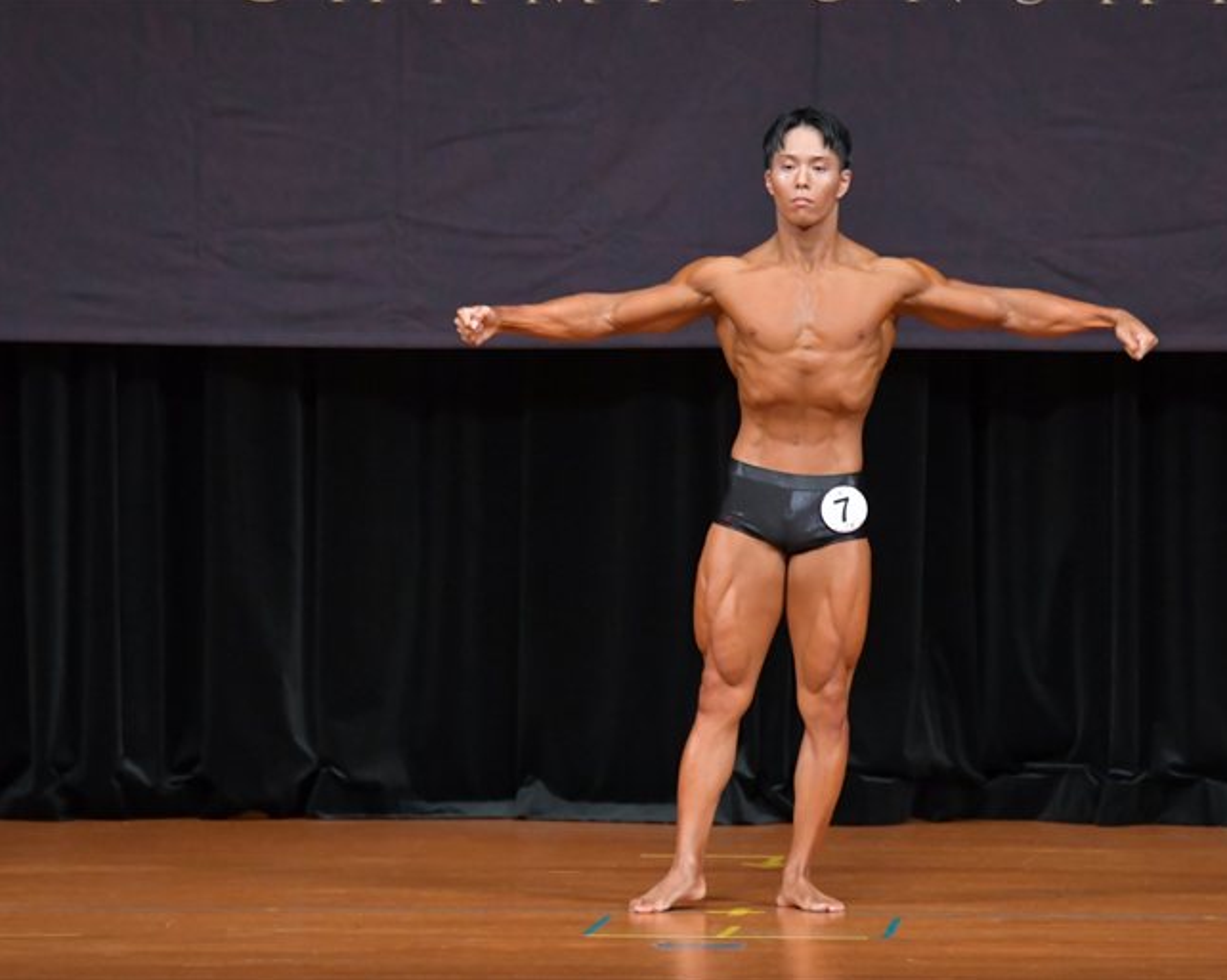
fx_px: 11107
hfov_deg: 6.3
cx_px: 678
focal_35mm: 306
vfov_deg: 5.1
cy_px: 489
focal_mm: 180
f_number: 5.6
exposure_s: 1/400
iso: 5000
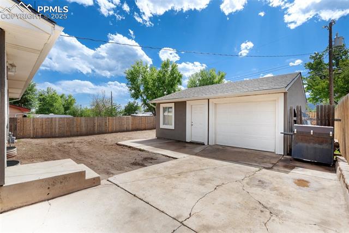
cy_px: 116
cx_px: 174
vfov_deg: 73.7
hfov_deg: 96.8
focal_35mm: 16
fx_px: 155
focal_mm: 16
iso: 200
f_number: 8
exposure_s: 1/200
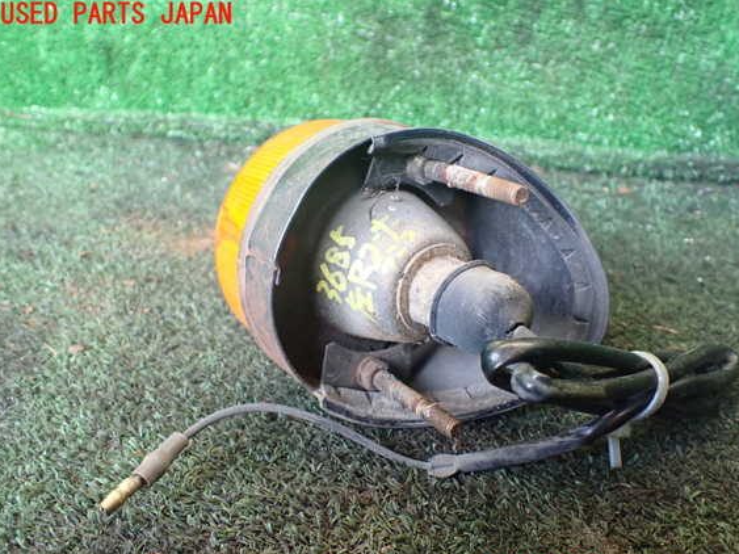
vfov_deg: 44.1
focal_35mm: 32
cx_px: 387
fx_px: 683
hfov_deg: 56.8
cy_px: 294
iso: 800
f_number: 2.3
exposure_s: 1/125
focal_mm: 5.4
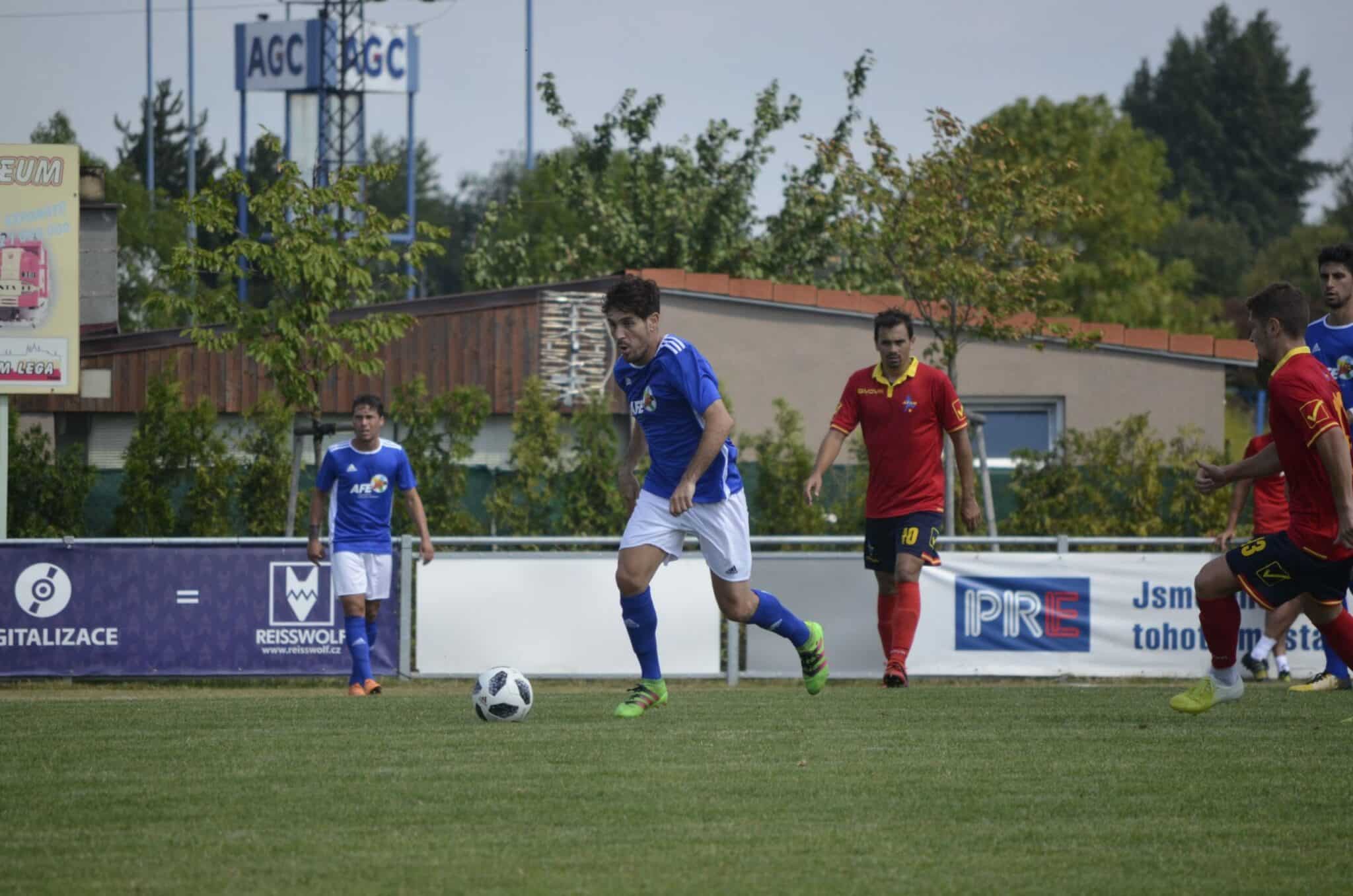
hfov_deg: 6.9
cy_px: 448
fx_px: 11250
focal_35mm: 300
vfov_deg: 4.6
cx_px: 676
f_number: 5.6
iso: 400
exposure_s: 1/1600
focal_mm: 200
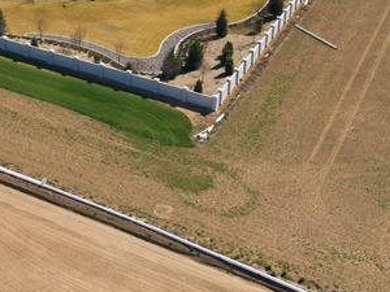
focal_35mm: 82
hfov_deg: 21.5
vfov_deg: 16.3
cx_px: -124
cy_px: -158
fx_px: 924
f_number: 1.8
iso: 200
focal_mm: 8.7
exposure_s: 1/6000
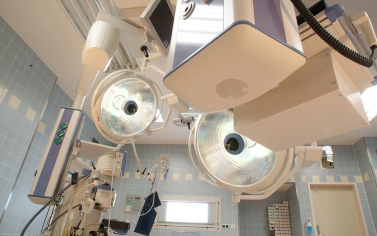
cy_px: 124
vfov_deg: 55.1
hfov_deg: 79.6
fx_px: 226
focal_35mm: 22
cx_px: 192
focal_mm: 14
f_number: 9.5
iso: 100
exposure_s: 1
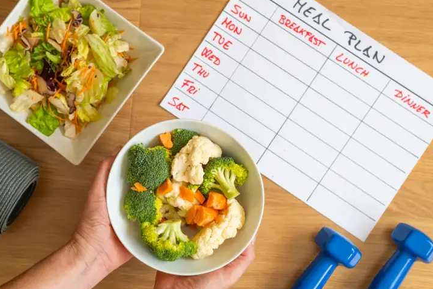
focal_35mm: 70
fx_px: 842
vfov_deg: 19.5
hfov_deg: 28.8
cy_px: 156
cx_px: 203
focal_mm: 50
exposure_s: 1/100
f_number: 4.5
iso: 800
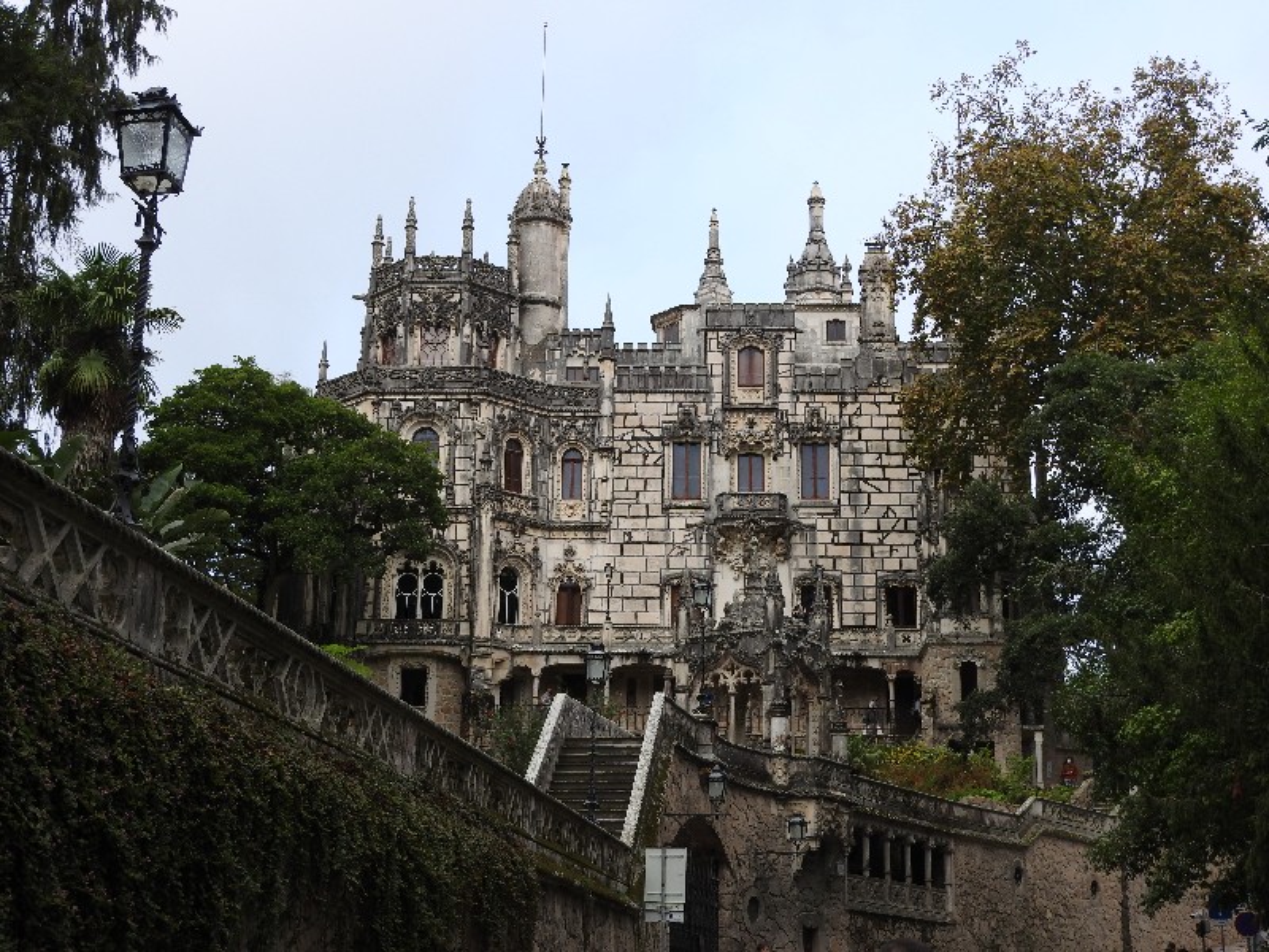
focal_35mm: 55
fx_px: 2016
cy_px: 476
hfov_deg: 34.9
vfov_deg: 26.6
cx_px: 634
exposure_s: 1/400
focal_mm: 9.9
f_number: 4
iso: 100
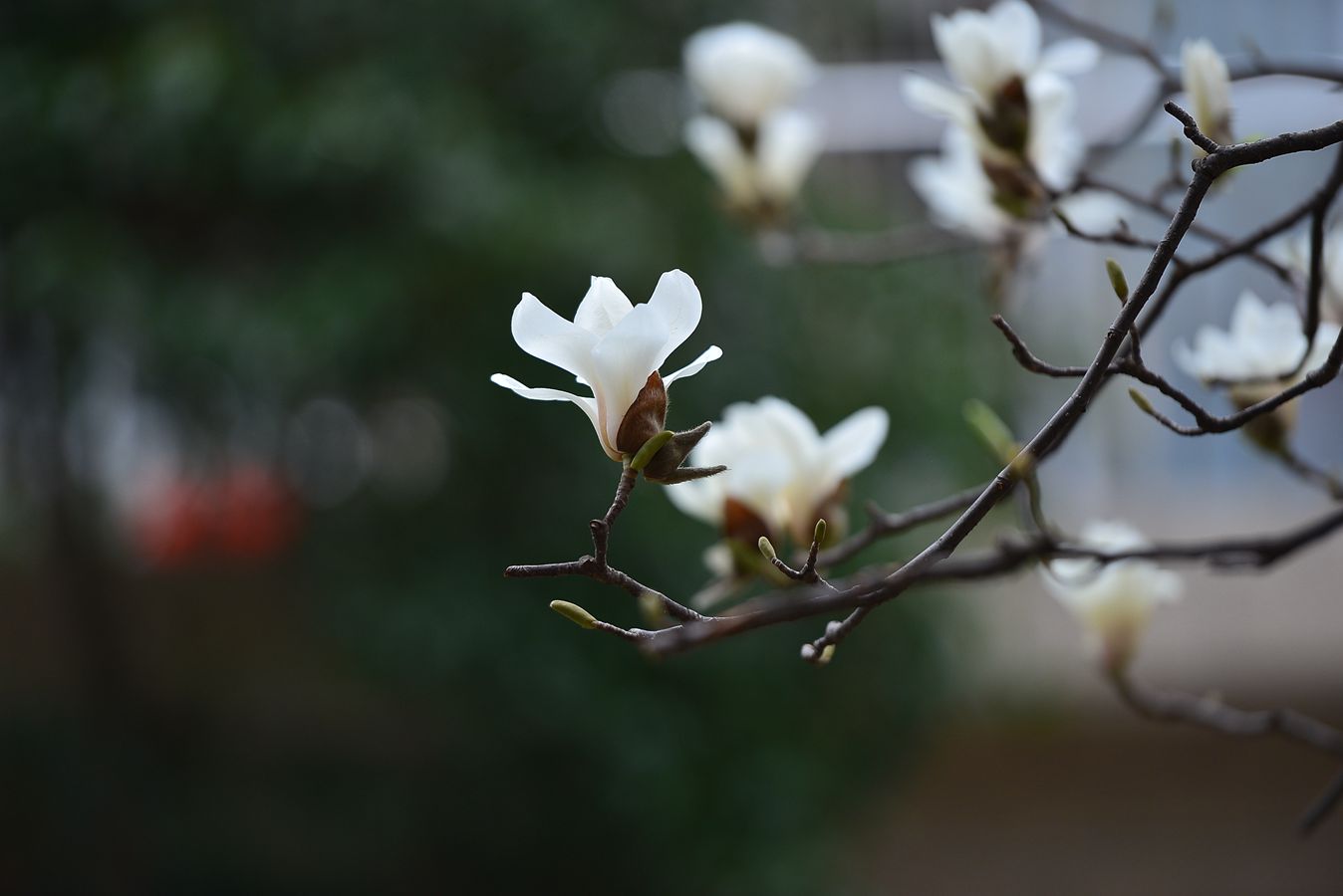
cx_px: 672
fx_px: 7464
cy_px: 448
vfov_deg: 6.9
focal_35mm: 200
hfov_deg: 10.3
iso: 320
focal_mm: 200
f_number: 2.8
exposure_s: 1/250
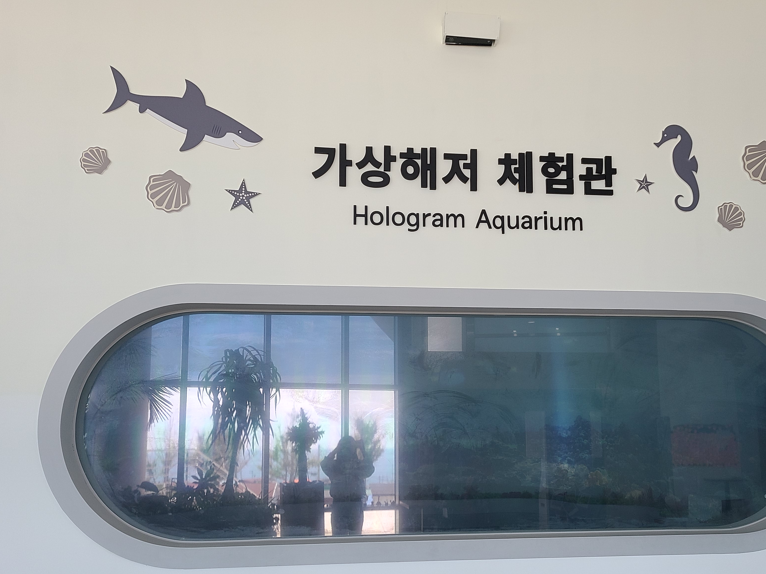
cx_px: 448
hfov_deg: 53.7
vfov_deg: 41.4
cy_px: 370
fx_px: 752
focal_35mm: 34
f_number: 1.8
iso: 80
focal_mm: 5.4
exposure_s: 1/120
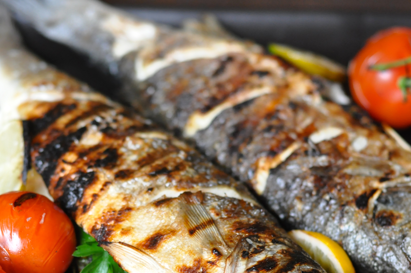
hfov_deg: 18.3
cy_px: 196
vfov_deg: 12.2
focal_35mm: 112
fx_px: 1277
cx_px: 152
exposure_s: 1/50
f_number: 3.5
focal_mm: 50
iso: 800
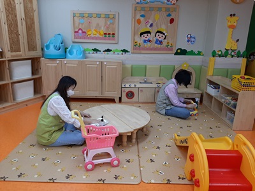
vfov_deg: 53.1
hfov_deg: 67.3
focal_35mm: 26
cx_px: 128
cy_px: 96
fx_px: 192
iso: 64
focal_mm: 3.93
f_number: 1.7
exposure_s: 1/100
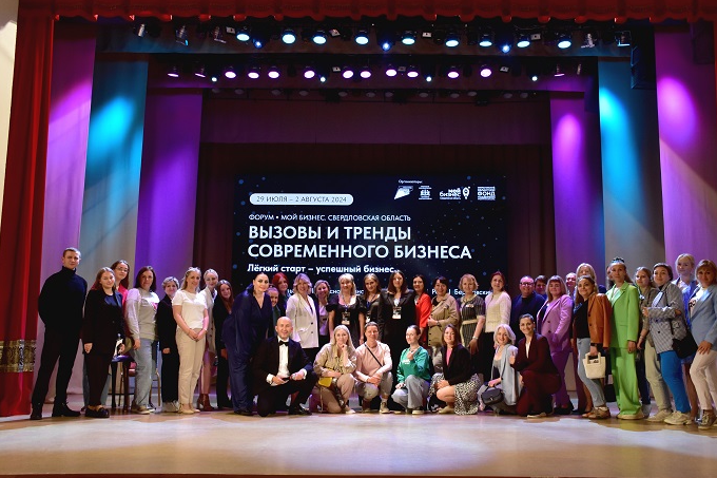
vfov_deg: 37.3
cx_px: 367
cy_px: 234
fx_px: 707
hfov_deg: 53.8
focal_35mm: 36
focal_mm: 23
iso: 1400
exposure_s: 1/40
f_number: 9
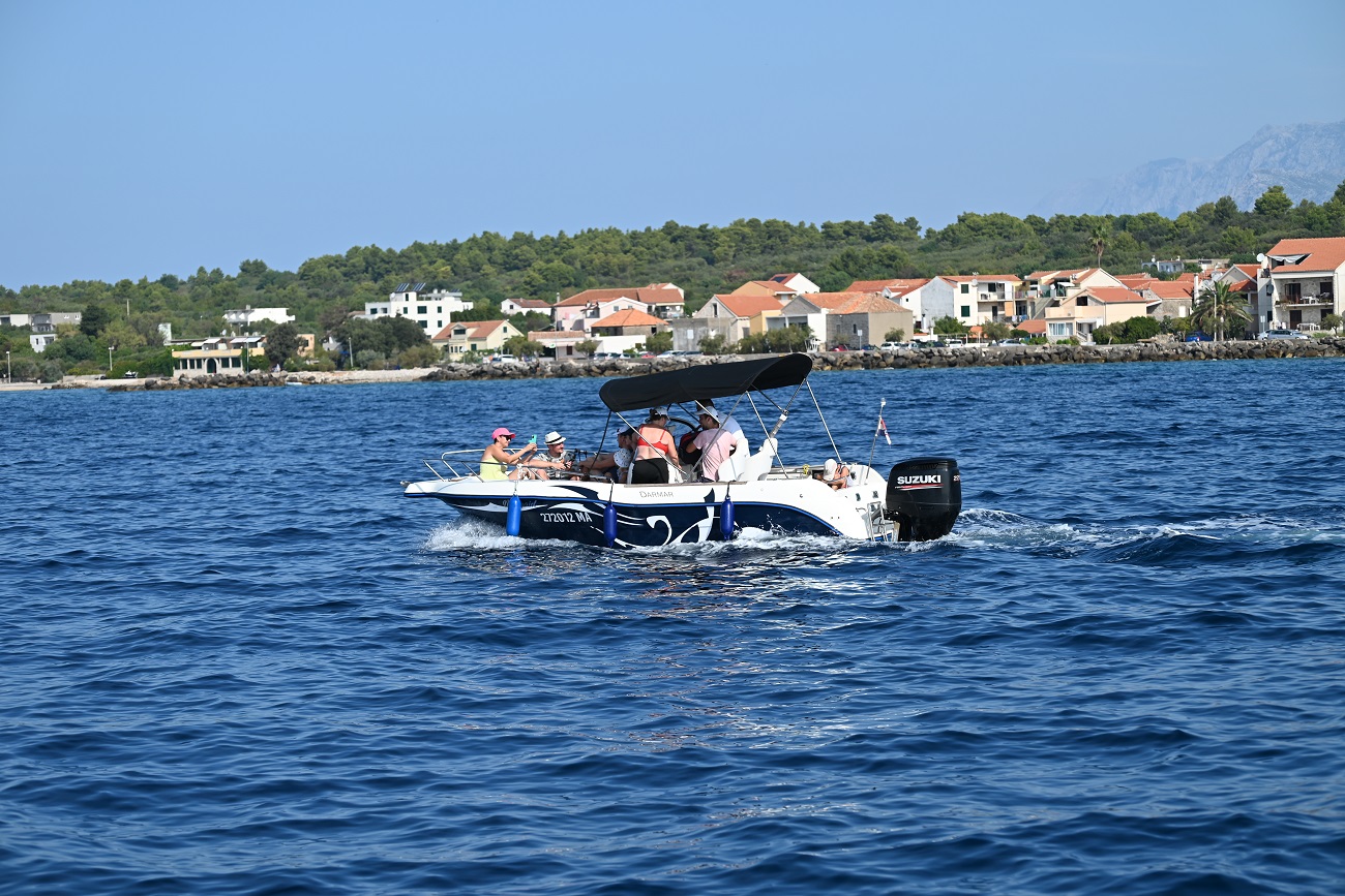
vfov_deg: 14.4
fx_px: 3549
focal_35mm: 95
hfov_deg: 21.5
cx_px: 672
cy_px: 448
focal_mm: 95
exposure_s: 1/640
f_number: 6.3
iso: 100
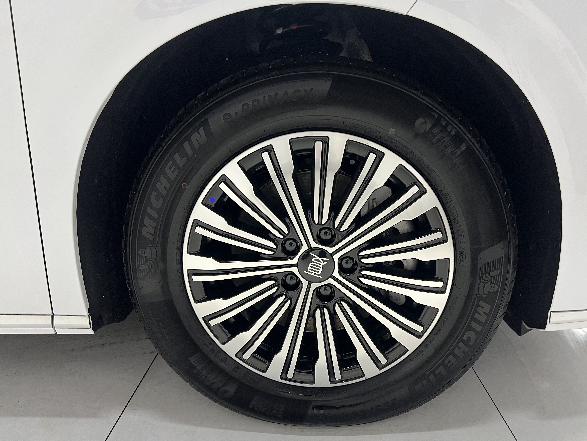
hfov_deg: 67.3
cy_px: 220
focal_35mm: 26
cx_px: 294
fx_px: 441
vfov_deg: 53.1
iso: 200
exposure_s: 1/50
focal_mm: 5.7
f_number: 1.5
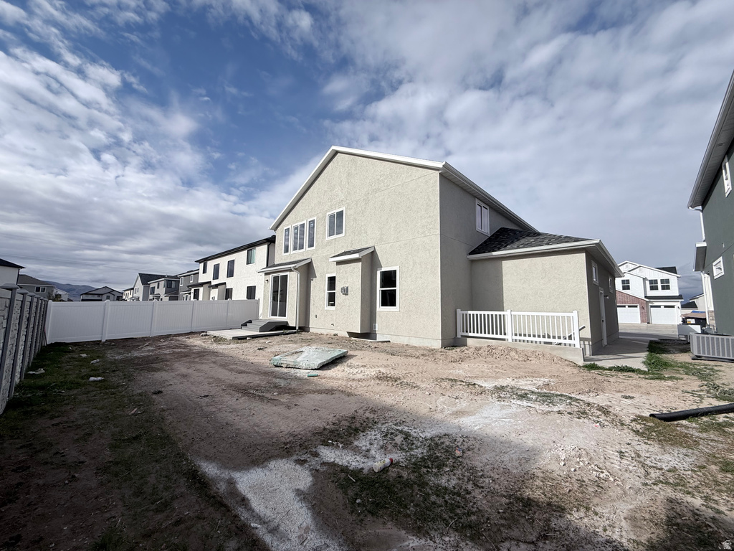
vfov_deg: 85.7
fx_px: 297
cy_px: 276
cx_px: 367
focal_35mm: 14
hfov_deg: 102.1
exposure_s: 1/4425
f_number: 2.2
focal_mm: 2.22
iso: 50
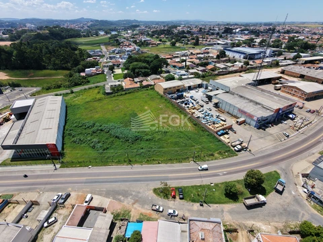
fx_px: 149
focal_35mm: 16
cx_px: 162
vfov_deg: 78.1
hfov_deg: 94.5
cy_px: 121
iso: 100
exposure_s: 1/1000
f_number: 2.2
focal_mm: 3.05
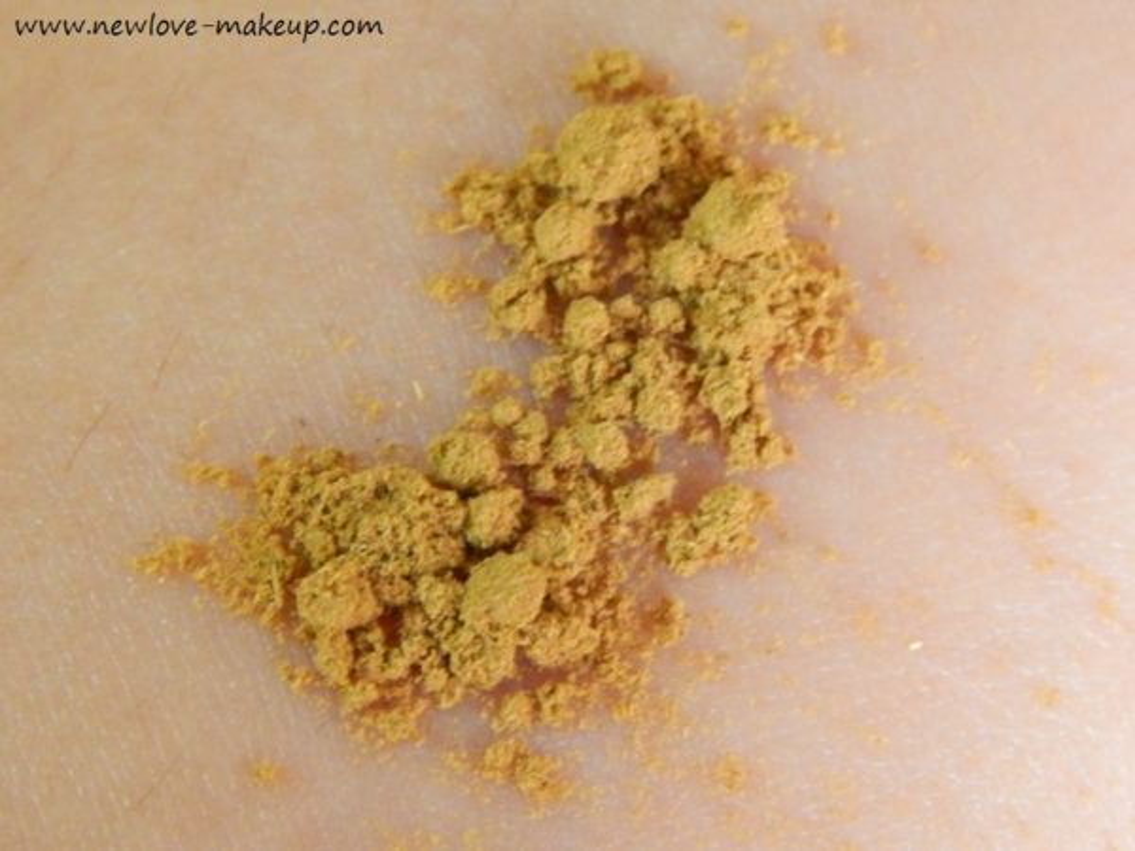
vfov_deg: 19.4
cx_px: 568
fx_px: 2492
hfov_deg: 25.7
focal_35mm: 76
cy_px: 426
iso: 800
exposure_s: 1/6
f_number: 4.2
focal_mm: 13.5
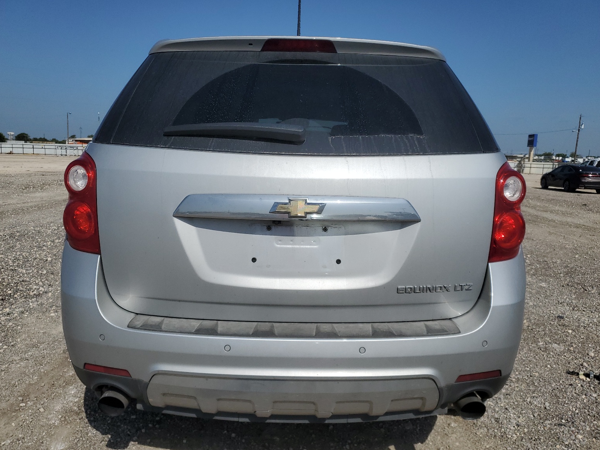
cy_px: 227
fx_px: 468
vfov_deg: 51.4
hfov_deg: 65.3
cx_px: 297
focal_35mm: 27
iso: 52
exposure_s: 1/10000
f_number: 1.5
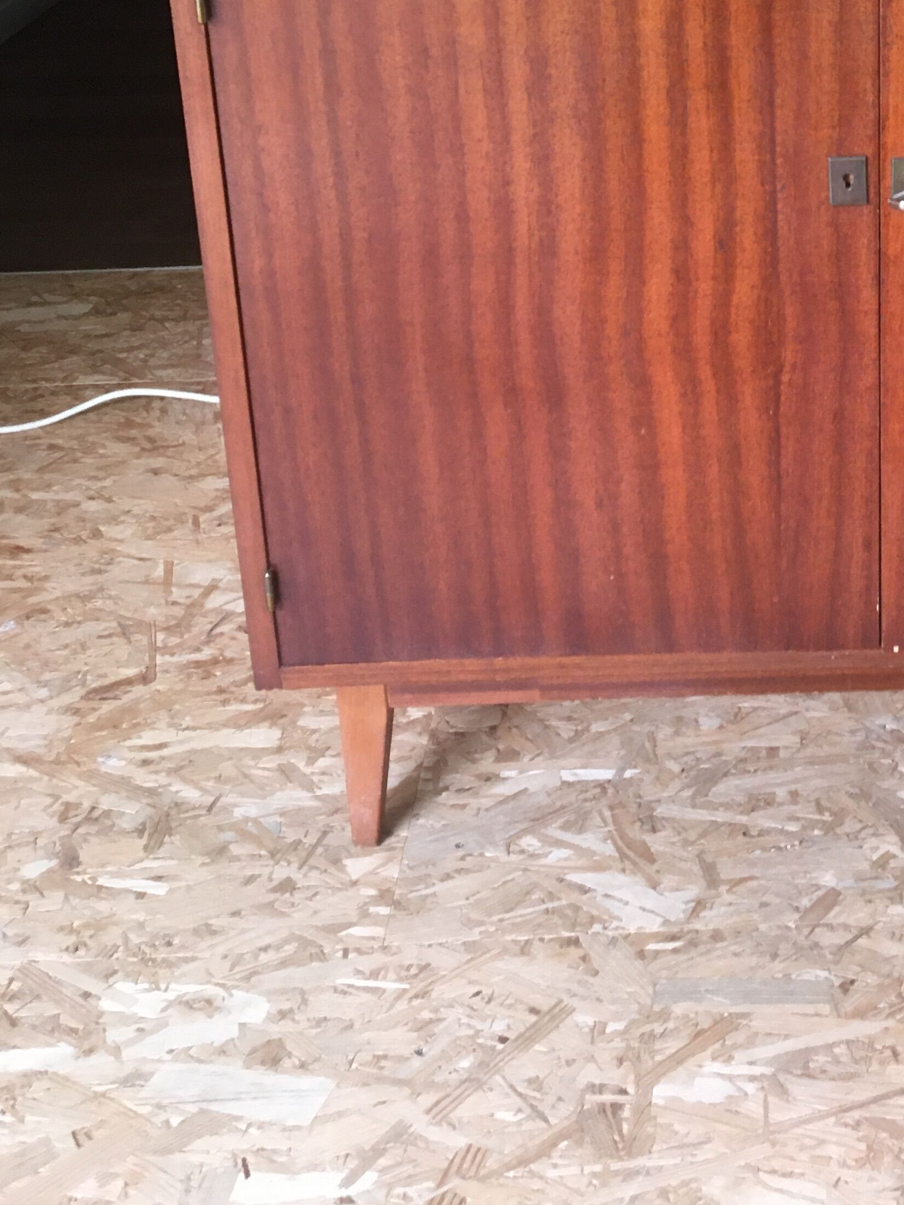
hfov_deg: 26.6
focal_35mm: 53
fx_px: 1845
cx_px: 805
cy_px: 120
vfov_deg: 34.2
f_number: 2.2
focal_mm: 4.15
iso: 125
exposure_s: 1/33
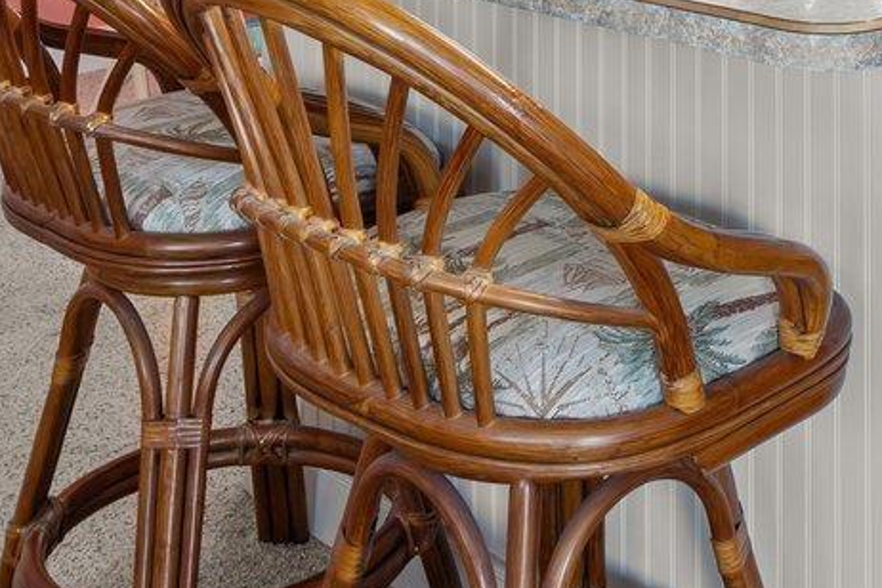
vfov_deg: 19.4
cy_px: -266
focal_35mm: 62
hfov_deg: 31.3
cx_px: 748
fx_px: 1519
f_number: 8
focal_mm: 14
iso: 100
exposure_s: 1/1.25
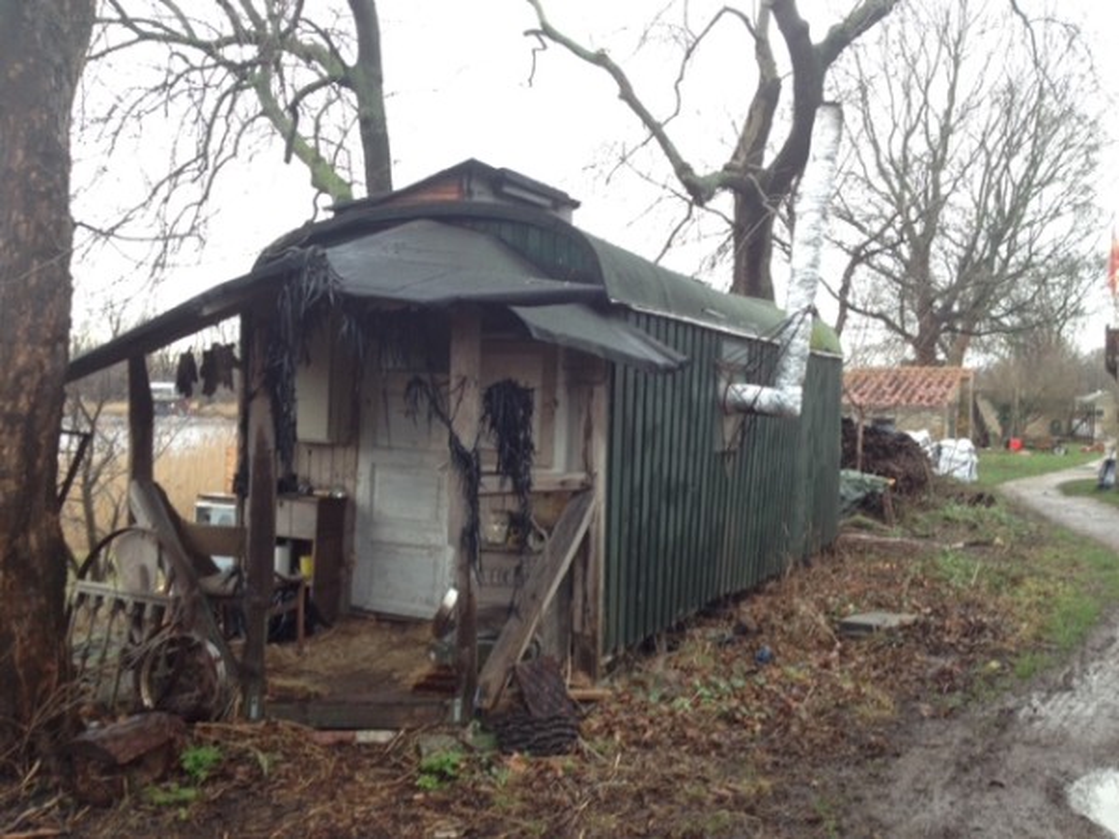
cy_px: 420
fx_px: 1131
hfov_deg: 52.6
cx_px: 560
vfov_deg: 40.7
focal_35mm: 35
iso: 64
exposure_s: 1/20
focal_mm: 4.28
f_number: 2.4
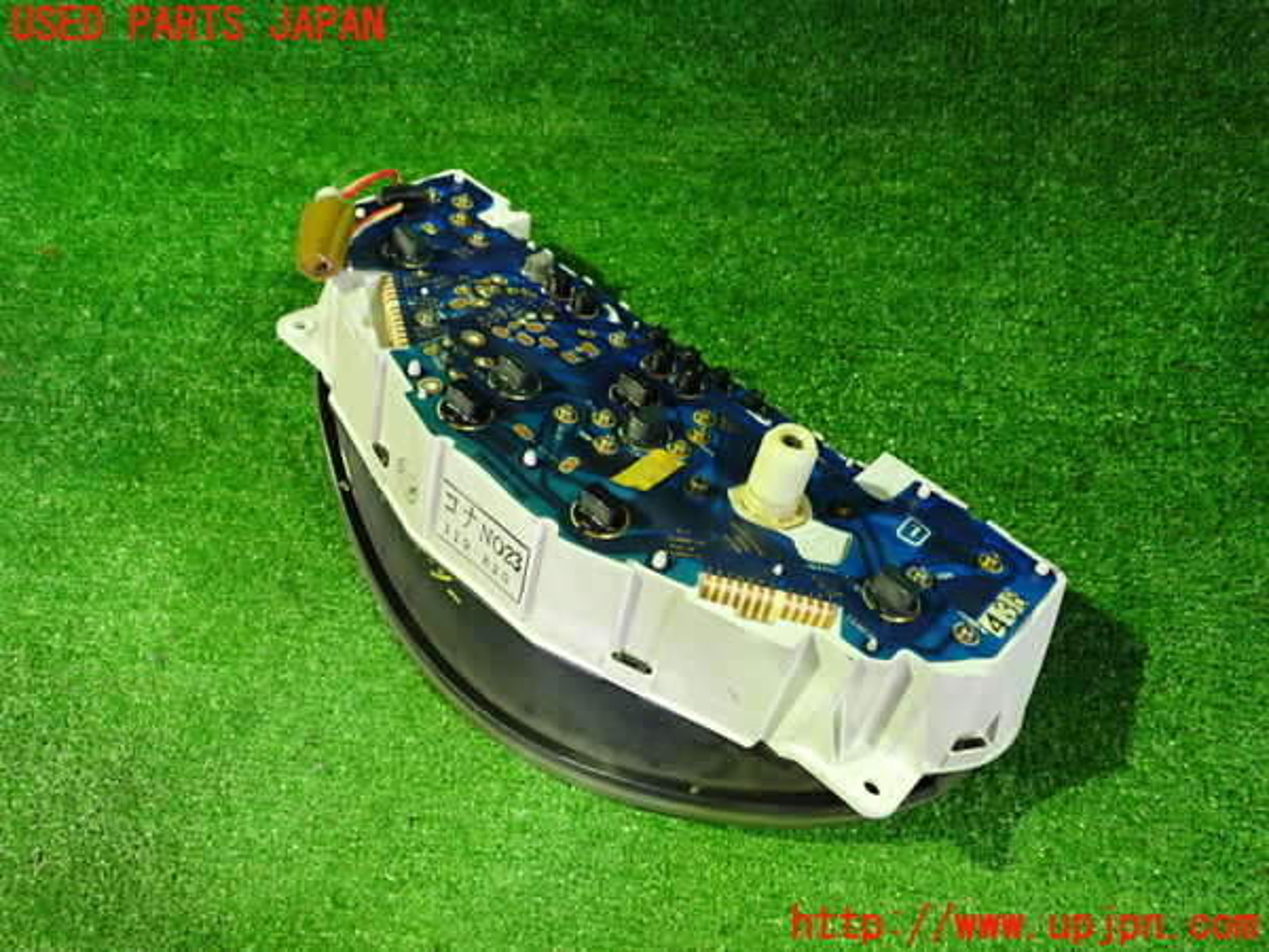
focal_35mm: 30
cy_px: 476
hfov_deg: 60.0
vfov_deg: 46.8
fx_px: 1100
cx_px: 634
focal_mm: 5.4
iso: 800
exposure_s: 1/25
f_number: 2.3
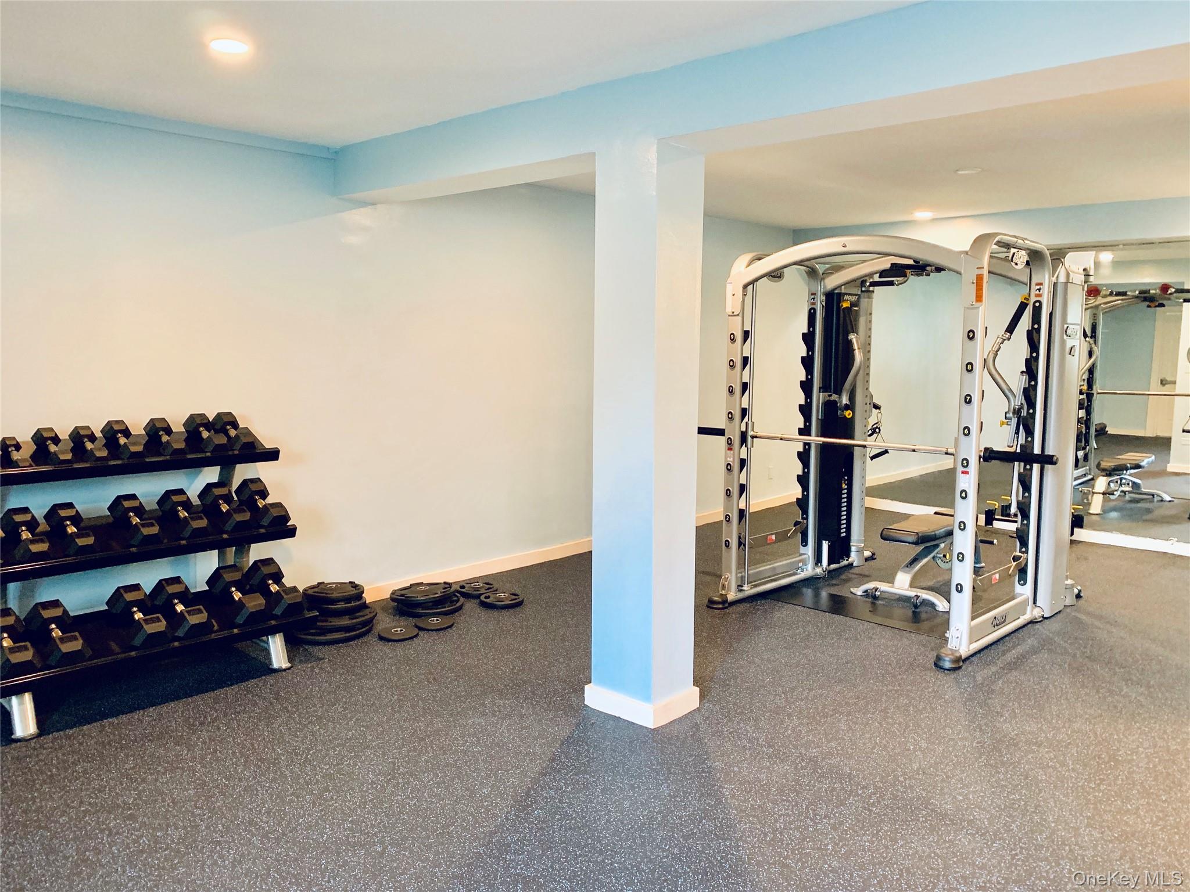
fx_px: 894
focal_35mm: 26
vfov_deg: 53.1
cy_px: 446
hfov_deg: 67.3
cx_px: 595
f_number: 1.8
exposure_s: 1/40
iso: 320
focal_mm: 4.25
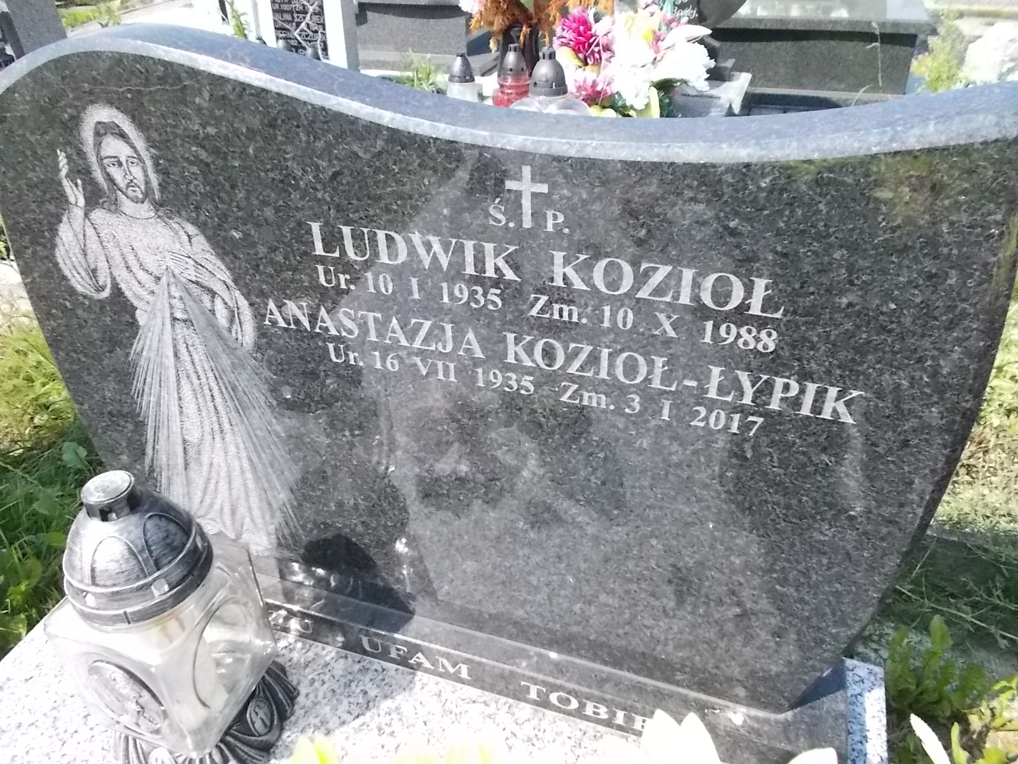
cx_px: 509
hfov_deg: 67.3
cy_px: 382
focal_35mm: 26
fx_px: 765
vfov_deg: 53.1
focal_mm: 4.6
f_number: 8
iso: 400
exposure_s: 1/320
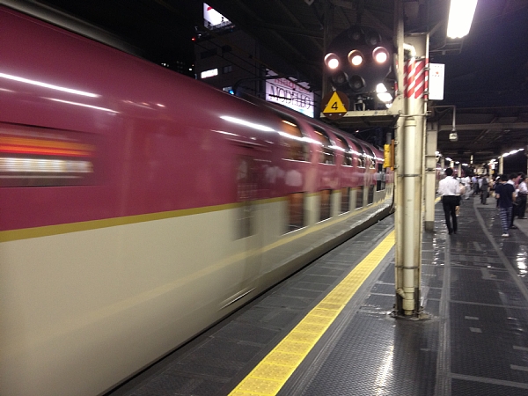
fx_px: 534
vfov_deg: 40.7
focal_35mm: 35
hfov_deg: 52.6
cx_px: 264
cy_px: 198
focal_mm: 4.28
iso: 125
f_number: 2.4
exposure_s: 1/20
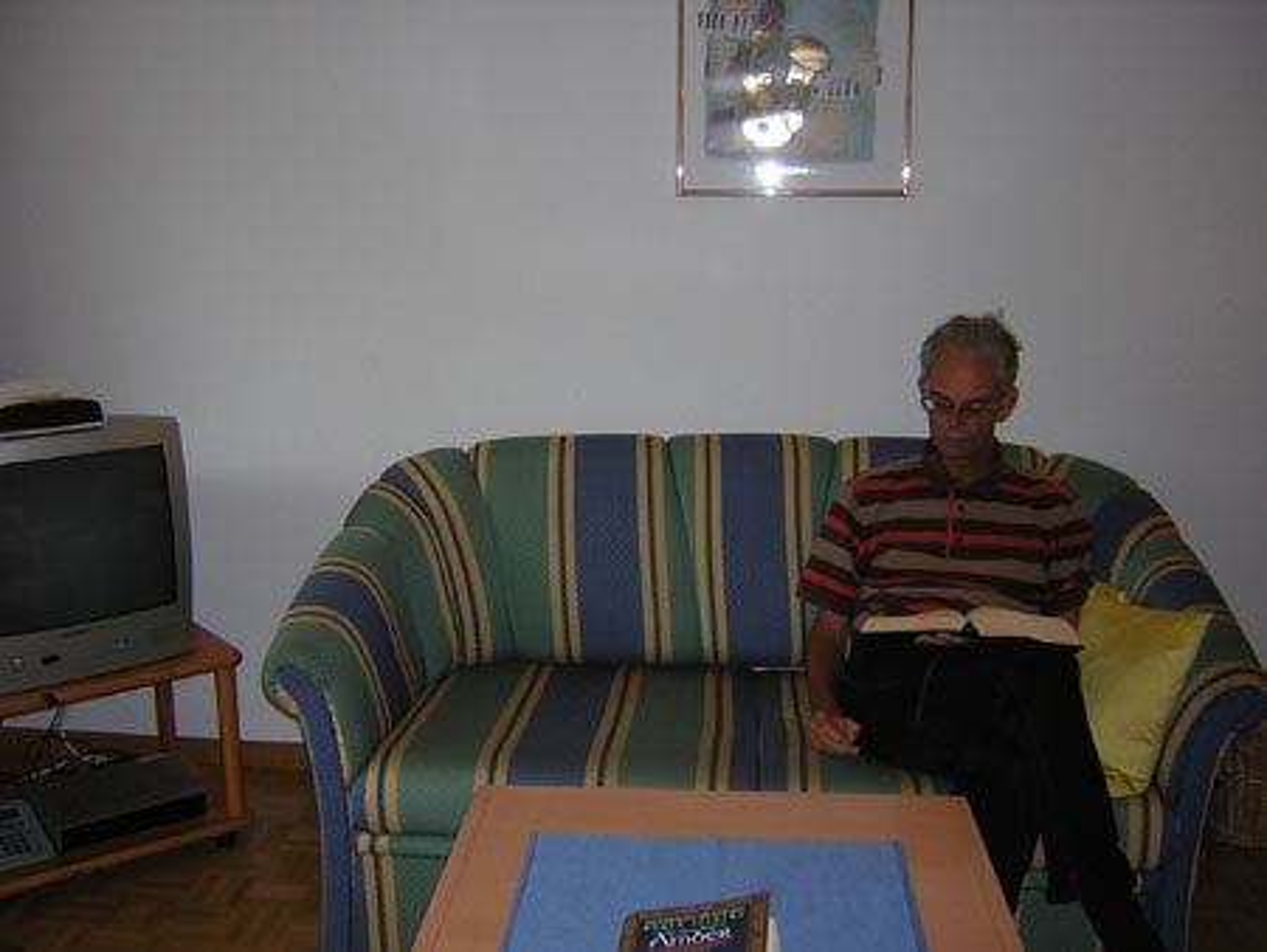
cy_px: 476
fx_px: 1318
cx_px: 634
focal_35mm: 36
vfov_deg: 39.7
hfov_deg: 51.3
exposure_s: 1/60.1
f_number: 2.6
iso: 100
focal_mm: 4.7
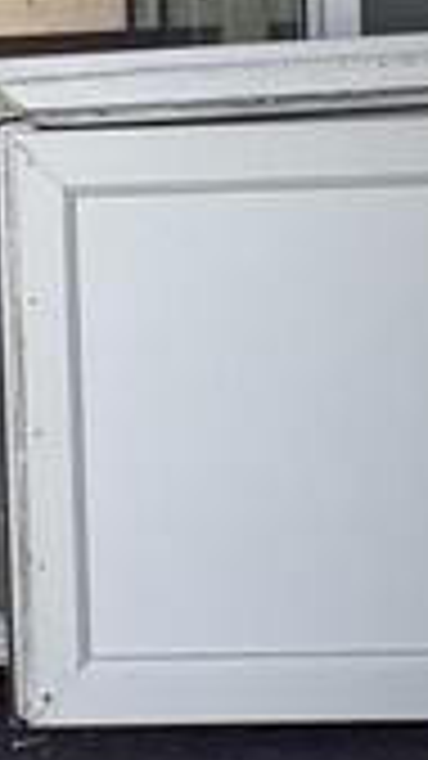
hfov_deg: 14.2
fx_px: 1635
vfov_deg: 26.0
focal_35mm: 81
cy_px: 211
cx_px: -153
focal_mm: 2.22
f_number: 2.2
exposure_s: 1/495
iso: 64
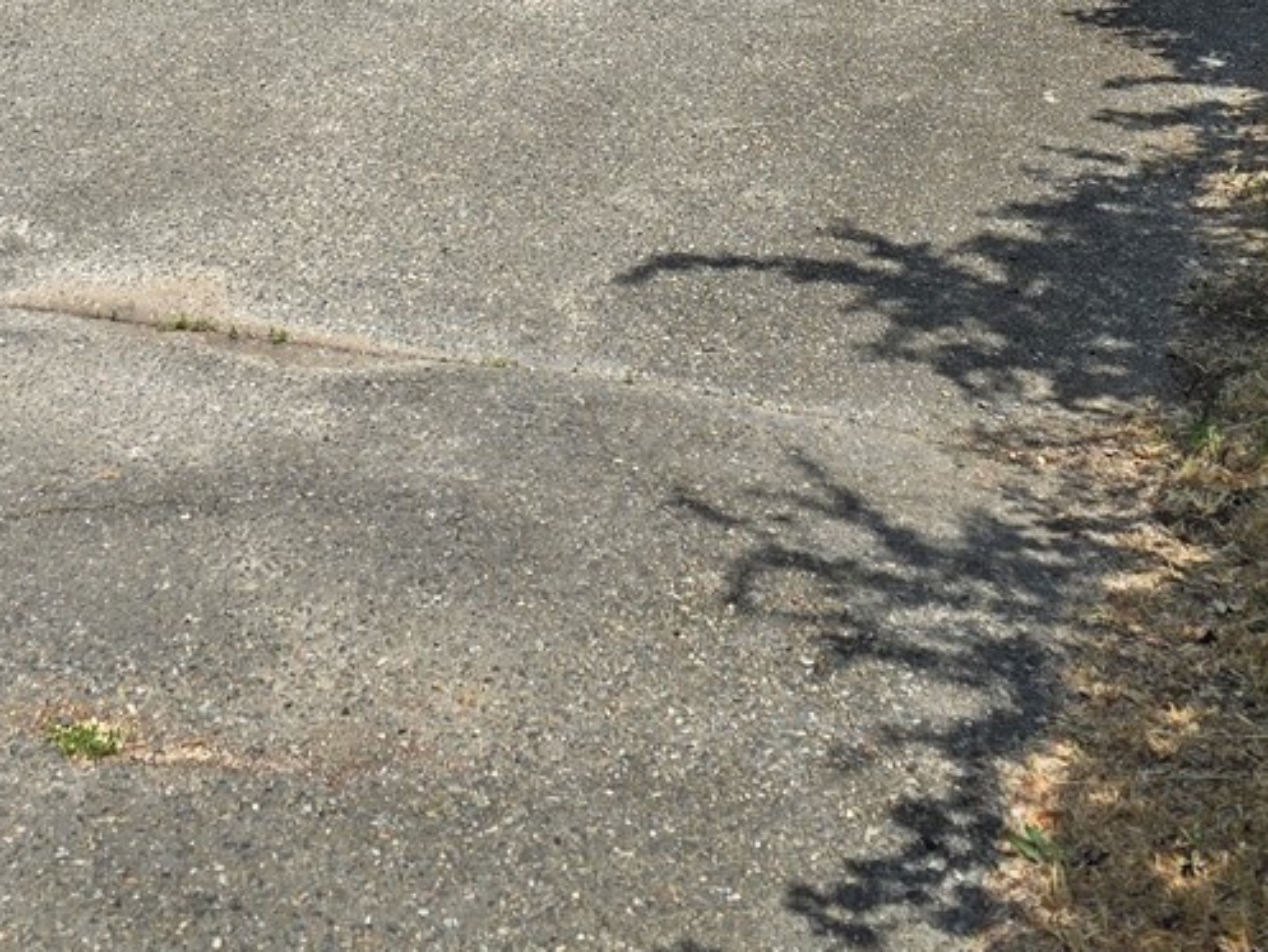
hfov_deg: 26.2
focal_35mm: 74
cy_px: -521
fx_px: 2711
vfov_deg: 17.6
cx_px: 477
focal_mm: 6.3
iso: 12
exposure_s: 1/588
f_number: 1.7
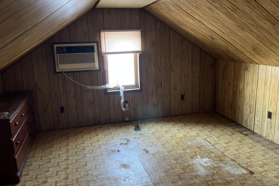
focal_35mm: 30
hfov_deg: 61.9
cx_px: 141
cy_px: 92
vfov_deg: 43.6
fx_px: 232
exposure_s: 1/30
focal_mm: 3.99
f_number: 1.8
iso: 500
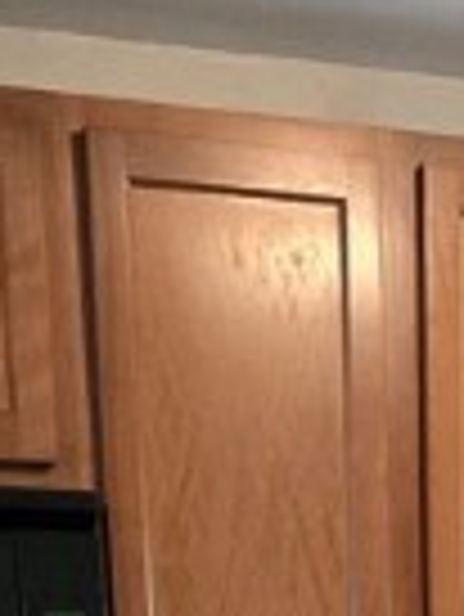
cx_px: 478
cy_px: 1655
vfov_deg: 11.4
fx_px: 2302
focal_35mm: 129
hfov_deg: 11.4
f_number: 1.7
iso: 800
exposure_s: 1/120
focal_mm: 6.3
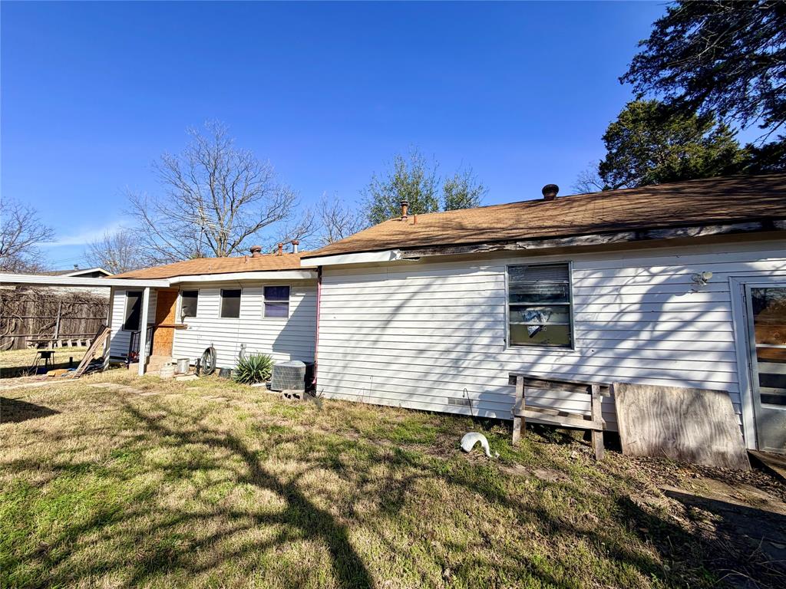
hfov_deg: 102.1
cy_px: 294
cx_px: 393
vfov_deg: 85.7
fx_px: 318
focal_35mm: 14
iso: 20
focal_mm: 2.22
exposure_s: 1/789
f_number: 2.2
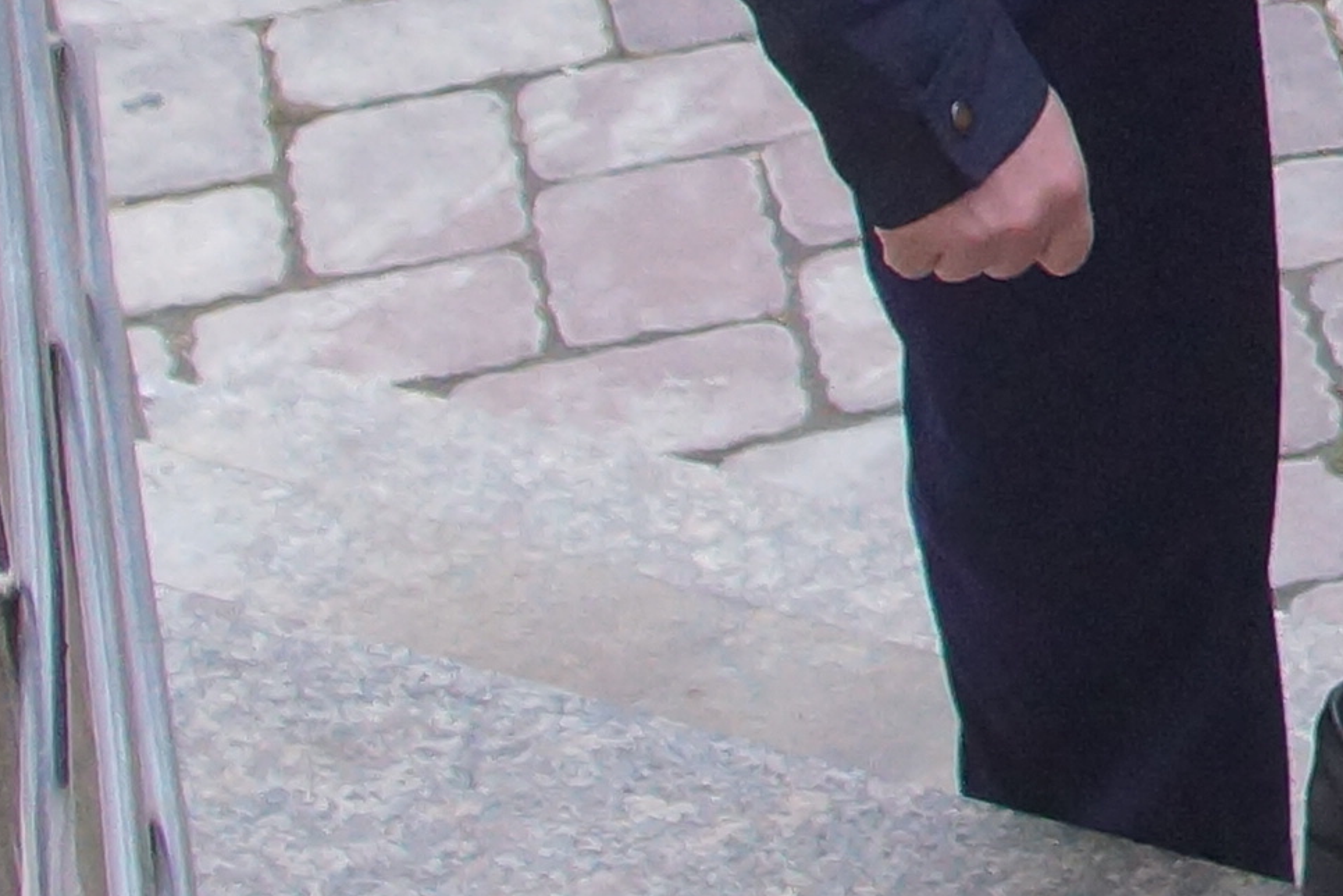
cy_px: -1094
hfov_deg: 7.1
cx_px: 3829
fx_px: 9736
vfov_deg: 5.1
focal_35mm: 261
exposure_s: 1/640
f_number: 4.5
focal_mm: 28
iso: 800
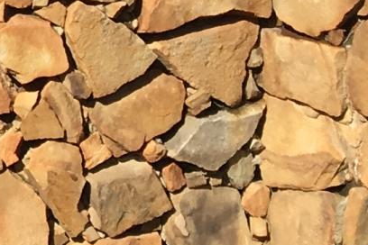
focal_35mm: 222
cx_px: -747
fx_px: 2269
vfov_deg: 6.1
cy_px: -213
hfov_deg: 7.9
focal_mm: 4.15
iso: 25
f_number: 2.2
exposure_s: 1/1399
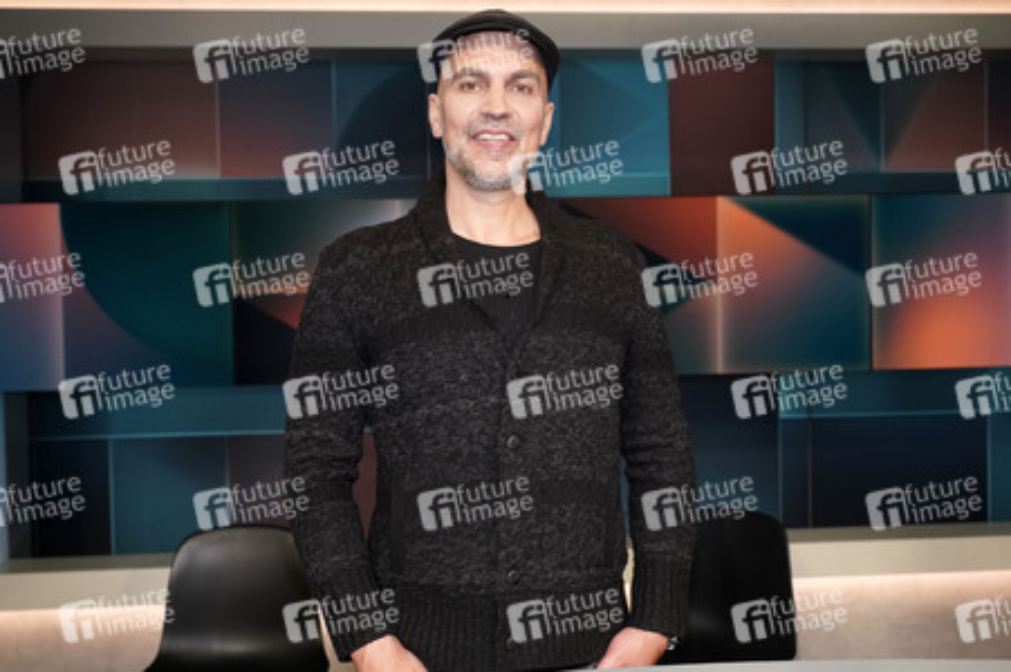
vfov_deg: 35.0
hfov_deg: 50.7
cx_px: 506
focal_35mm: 38
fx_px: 1066
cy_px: 336
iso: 2000
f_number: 5
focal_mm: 38
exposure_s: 1/160
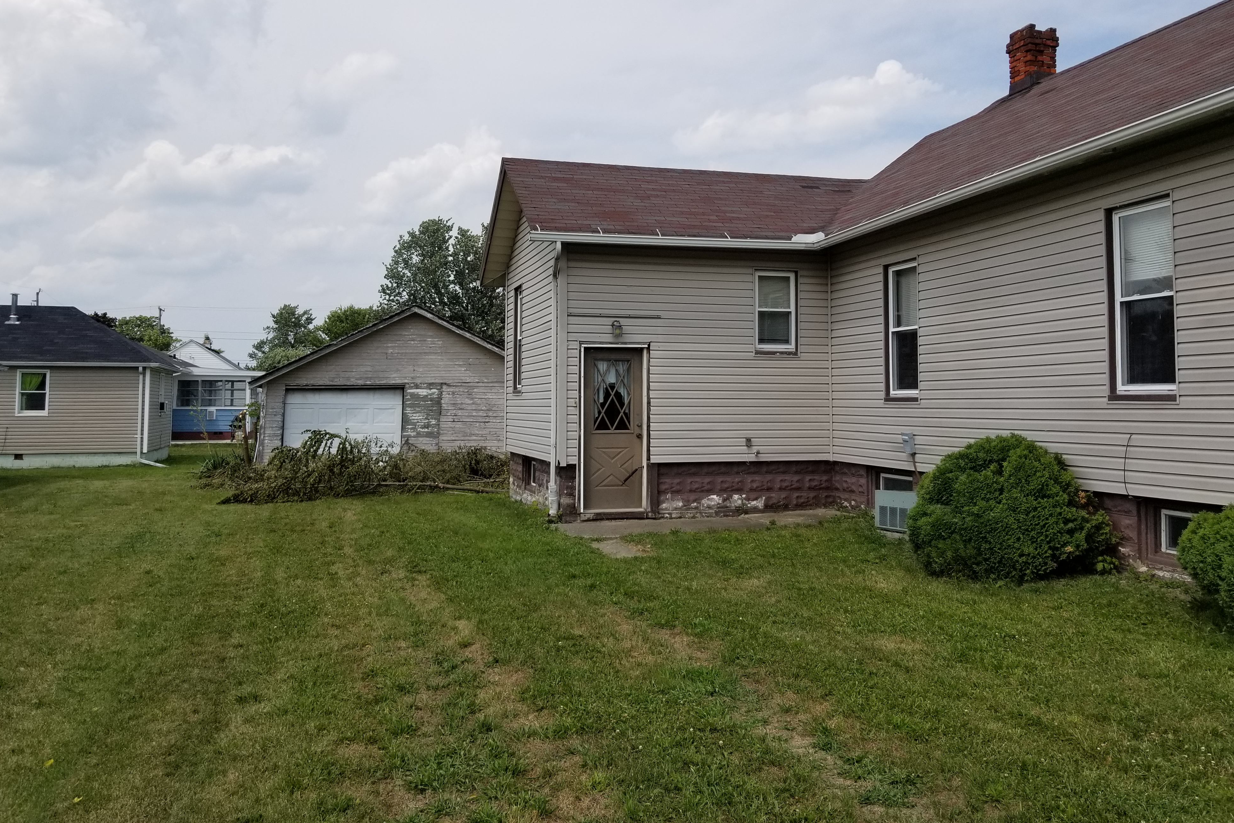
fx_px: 960
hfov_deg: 65.5
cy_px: 345
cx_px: 632
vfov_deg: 46.2
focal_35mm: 28
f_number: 1.7
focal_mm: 4.25
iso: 50
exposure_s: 1/3960
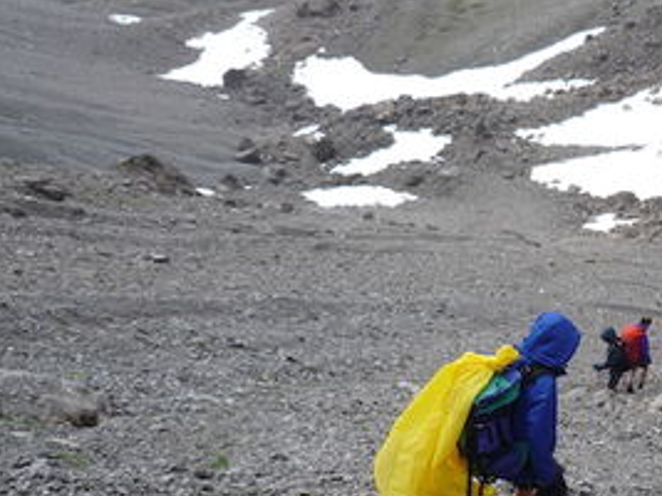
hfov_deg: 28.8
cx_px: 662
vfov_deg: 23.2
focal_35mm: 63
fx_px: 1204
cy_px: 295
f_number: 2.8
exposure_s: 1/200
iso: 100
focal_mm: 6
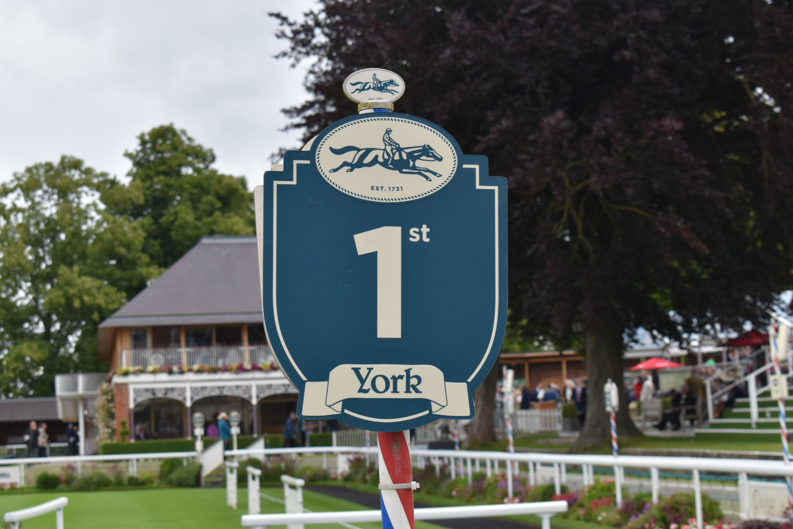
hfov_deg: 24.6
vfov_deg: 16.6
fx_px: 1817
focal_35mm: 82
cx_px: 396
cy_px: 264
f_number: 8
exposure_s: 1/250
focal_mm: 55
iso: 320
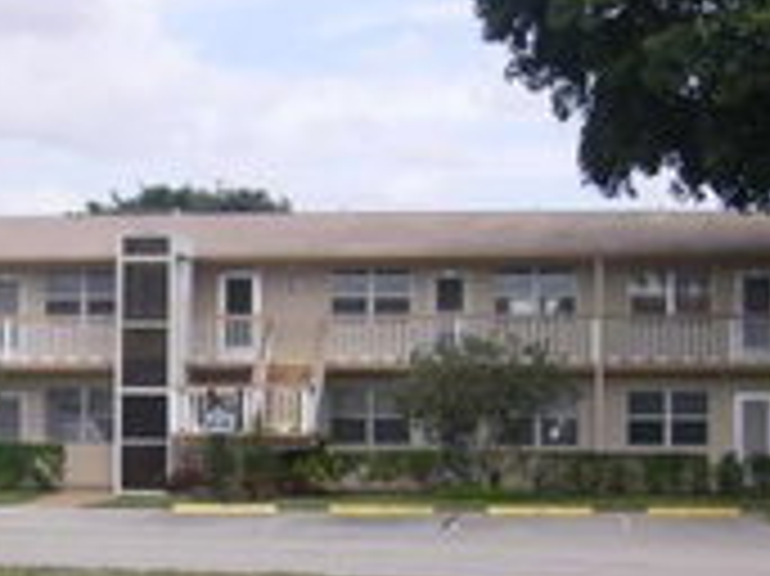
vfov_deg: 15.5
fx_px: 2112
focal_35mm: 95
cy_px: 446
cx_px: 169
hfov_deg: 20.5
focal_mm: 6.3
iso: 80
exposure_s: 1/500
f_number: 3.5
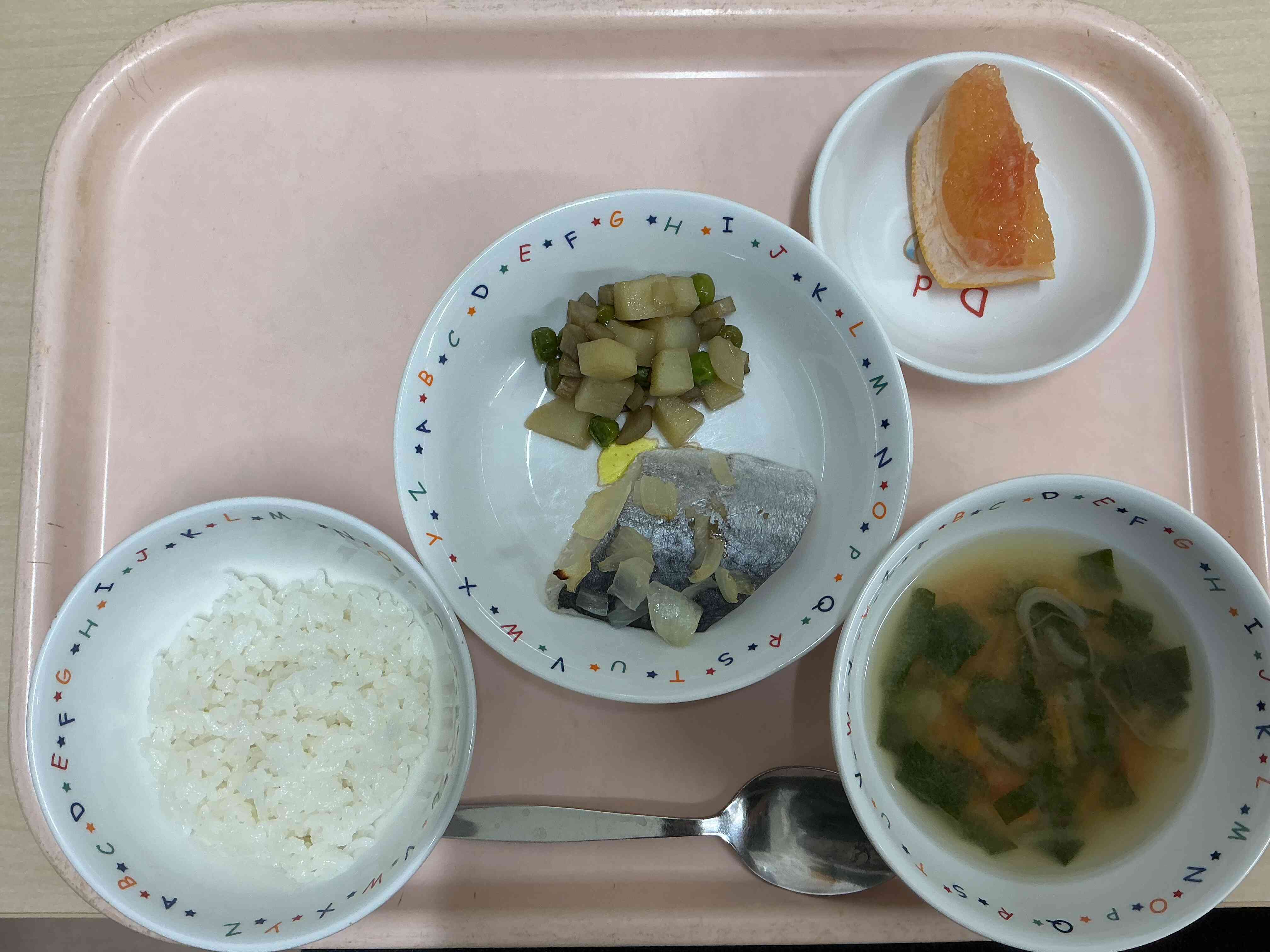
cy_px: 476
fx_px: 1064
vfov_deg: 48.2
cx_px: 635
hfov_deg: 61.7
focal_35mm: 29
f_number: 1.8
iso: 40
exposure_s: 1/60
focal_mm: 3
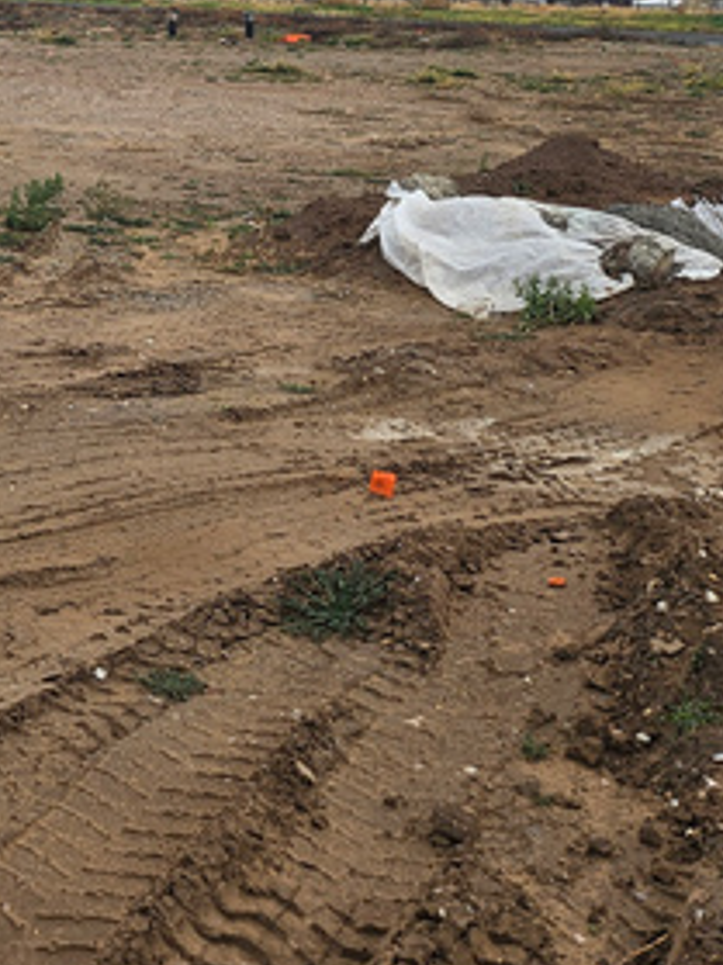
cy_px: 17
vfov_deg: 27.8
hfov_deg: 21.0
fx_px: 1839
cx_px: -97
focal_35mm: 66
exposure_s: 1/1521
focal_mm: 5
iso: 50
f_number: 1.8
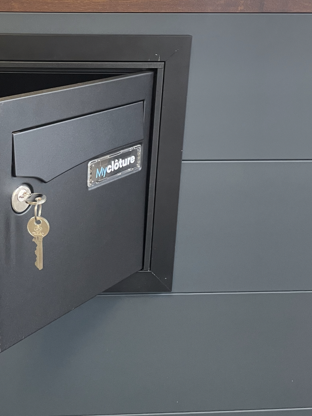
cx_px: 28
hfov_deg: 28.0
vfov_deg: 37.6
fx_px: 601
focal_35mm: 50
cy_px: 123
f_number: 1.6
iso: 125
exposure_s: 1/50
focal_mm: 4.2
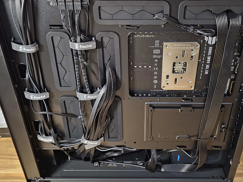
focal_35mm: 35
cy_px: 66
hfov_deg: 52.5
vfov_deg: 40.4
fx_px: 246
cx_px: 135
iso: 640
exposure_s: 1/33
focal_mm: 6.3
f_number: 1.7
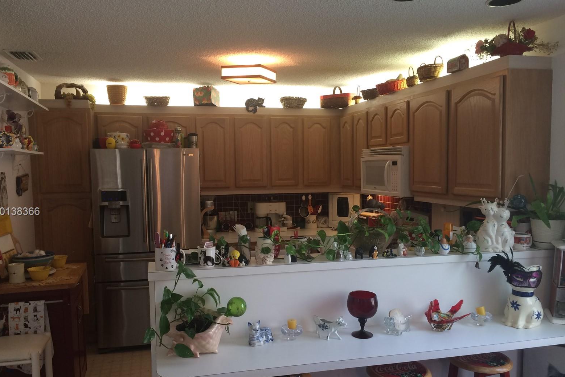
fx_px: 486
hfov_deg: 60.3
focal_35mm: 31
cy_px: 212
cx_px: 275
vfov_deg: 42.2
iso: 50
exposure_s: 1/30
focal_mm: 4.15
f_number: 2.2
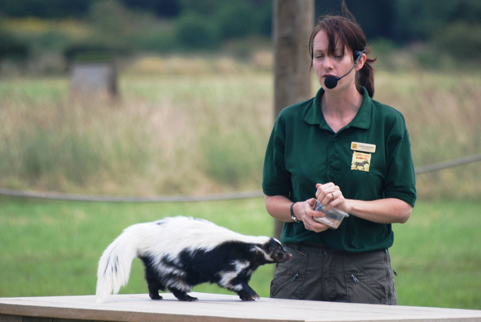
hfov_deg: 4.6
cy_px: 161
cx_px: 240
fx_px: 6020
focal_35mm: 450
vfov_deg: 3.1
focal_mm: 300
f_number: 5.6
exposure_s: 1/500
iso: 280
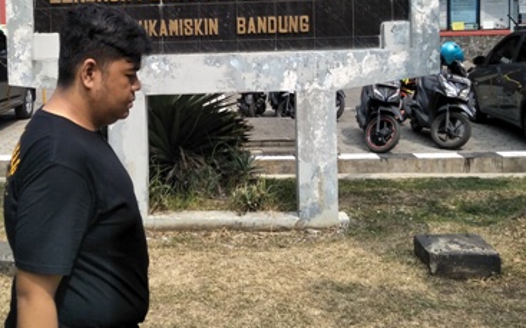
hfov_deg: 51.9
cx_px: 181
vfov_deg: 32.8
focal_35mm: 37
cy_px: 39
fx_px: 530
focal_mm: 3.46
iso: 45
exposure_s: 1/795
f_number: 2.2
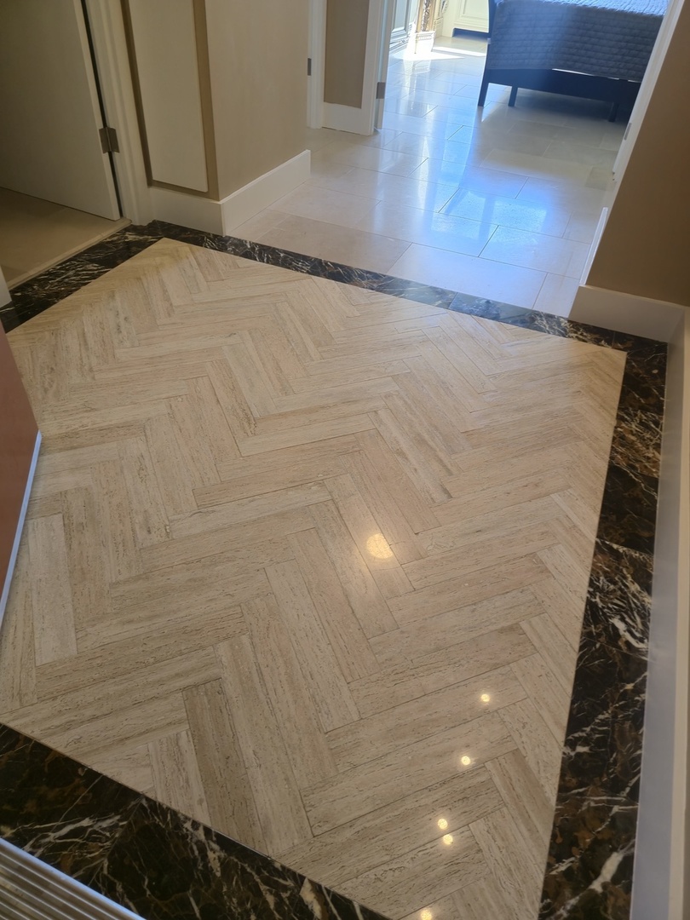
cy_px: 460
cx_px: 345
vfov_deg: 73.9
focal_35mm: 23
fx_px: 611
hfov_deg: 58.9
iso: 40
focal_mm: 5.4
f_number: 1.8
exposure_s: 1/60
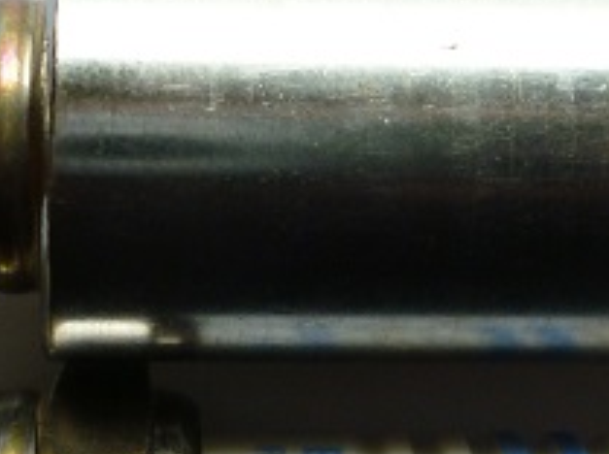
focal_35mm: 89
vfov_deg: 16.5
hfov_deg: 22.0
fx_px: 1563
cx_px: 309
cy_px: 212
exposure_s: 1/30
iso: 200
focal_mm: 5.2
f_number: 3.3
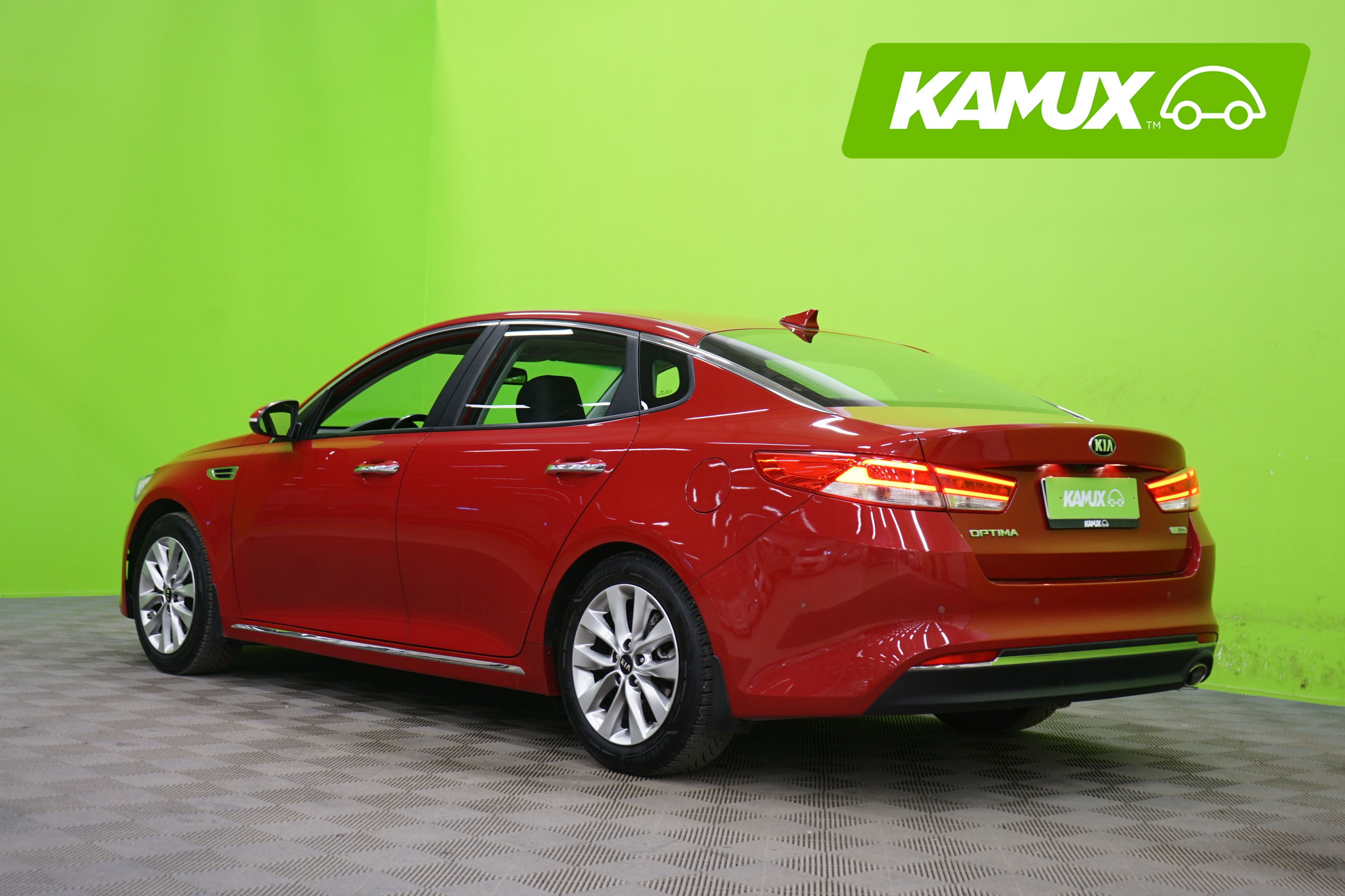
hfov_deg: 41.1
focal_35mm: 48
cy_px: 448
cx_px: 672
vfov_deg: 28.1
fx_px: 1793
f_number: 4.5
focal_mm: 48
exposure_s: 1/6
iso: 400
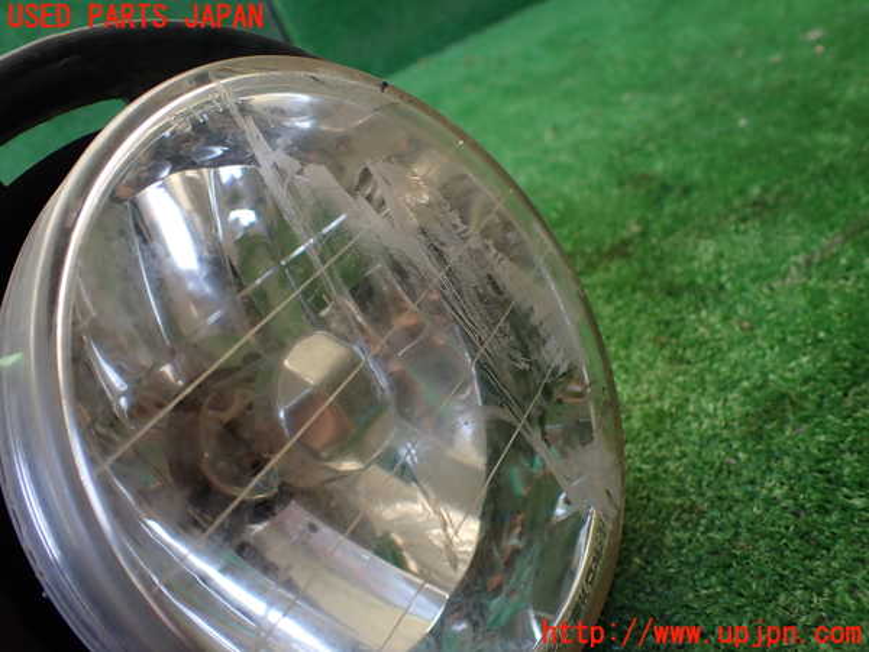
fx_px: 753
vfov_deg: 46.8
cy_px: 326
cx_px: 434
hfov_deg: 60.0
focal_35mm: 30
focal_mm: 5.4
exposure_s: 1/125
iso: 160
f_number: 2.3
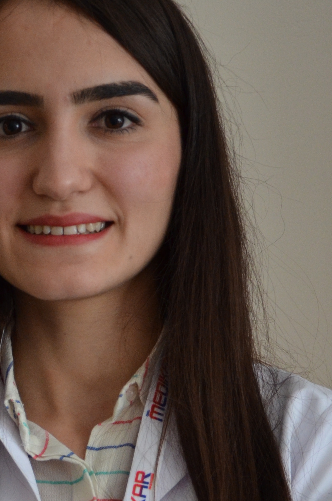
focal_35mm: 113
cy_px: 455
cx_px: 57
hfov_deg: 12.0
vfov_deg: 17.8
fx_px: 1570
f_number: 4.2
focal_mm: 30
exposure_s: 1/60
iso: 800
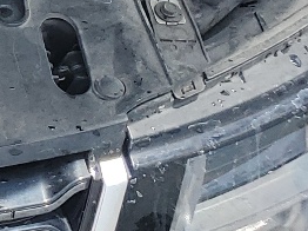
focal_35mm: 159
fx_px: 1413
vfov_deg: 8.9
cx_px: -471
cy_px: -174
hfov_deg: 10.4
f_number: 1.5
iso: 50
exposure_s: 1/2000
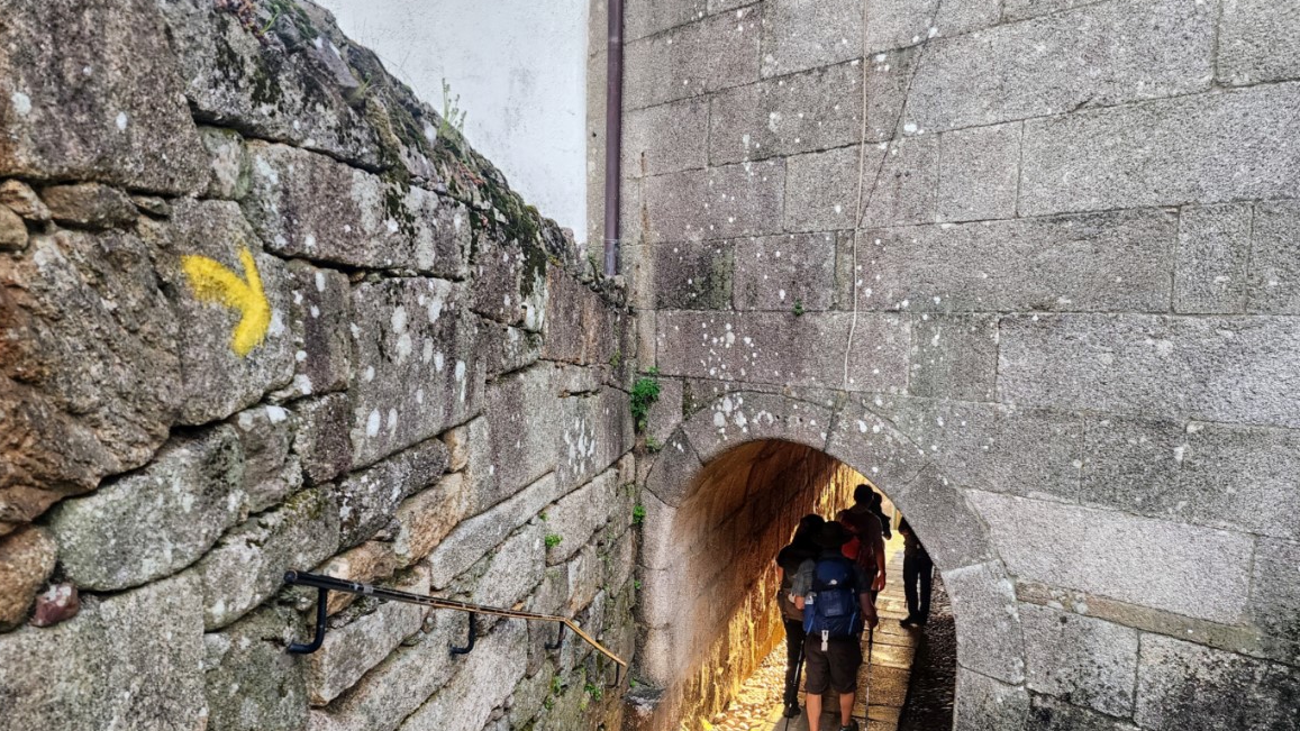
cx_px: 644
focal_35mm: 26
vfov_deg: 44.2
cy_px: 437
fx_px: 896
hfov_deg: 71.9
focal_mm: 6.4
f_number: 1.8
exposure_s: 1/120
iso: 200
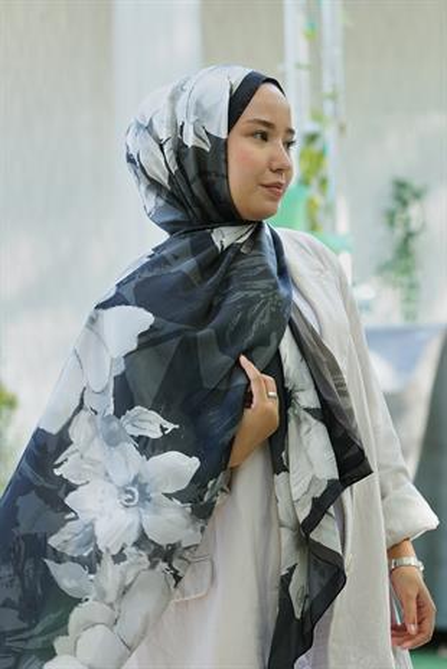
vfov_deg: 16.6
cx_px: 224
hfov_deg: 11.2
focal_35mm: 123
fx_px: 2287
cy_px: 334
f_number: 5.6
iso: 500
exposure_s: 1/125
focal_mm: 123
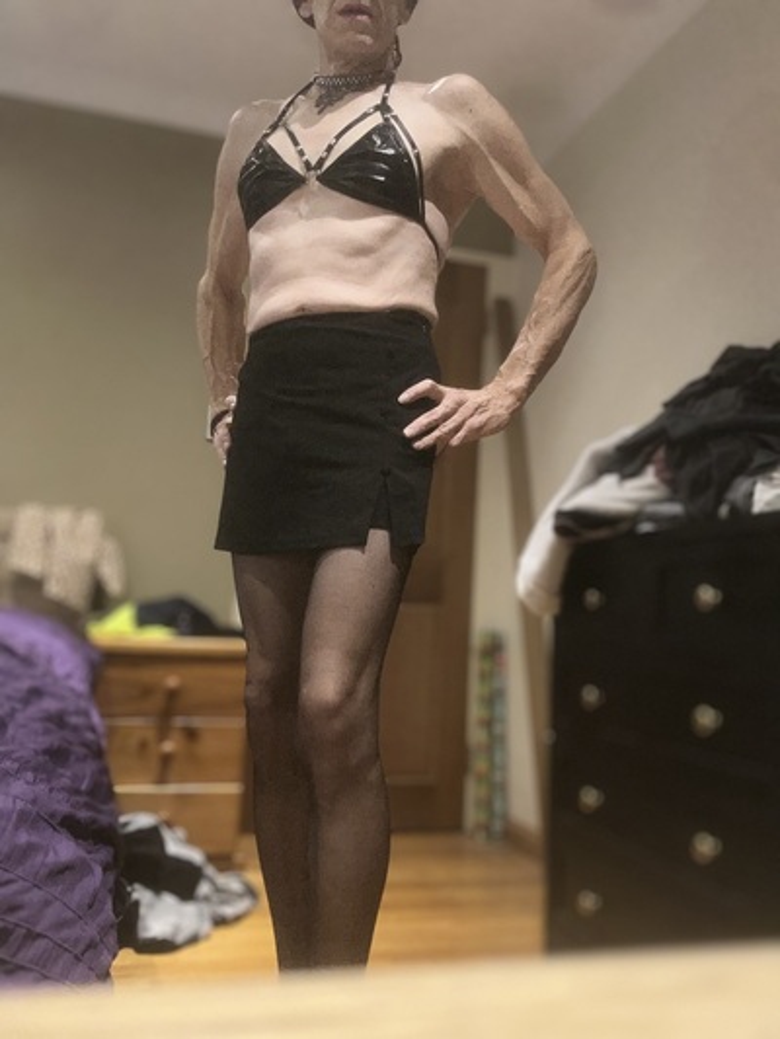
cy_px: 520
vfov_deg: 60.0
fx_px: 901
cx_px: 390
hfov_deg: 46.8
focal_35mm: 30
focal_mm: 2.69
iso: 80
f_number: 1.9
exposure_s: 1/33
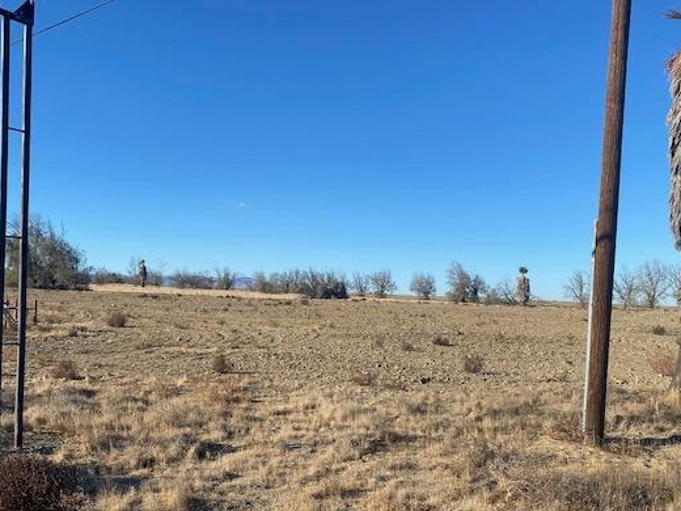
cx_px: 318
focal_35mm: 32
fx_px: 630
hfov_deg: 56.8
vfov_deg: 43.9
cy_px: 313
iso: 32
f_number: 1.8
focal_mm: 4.25
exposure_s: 1/2625
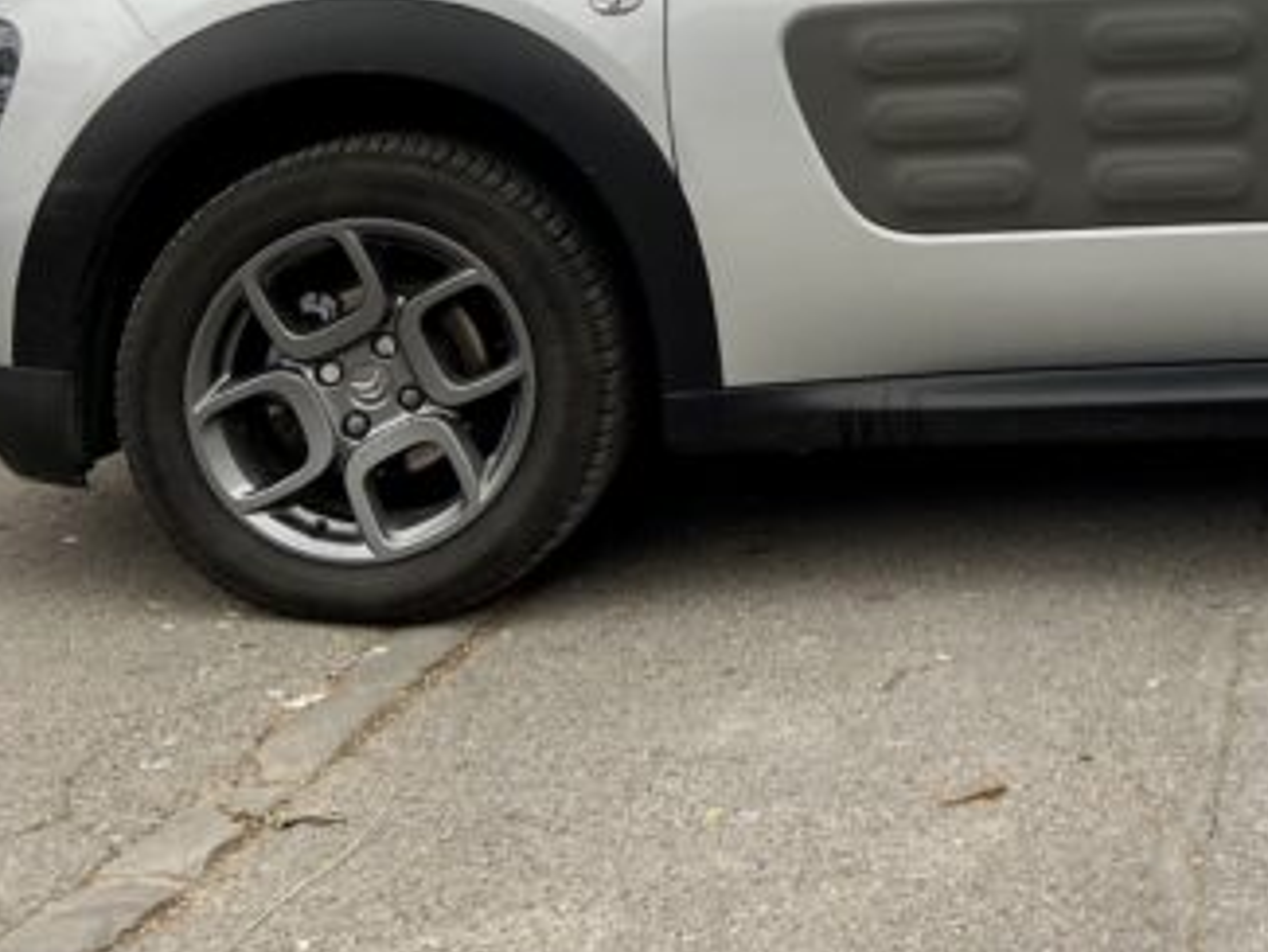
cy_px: -144
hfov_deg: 28.0
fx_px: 2345
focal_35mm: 64
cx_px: 1330
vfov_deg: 21.5
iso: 32
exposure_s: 1/300
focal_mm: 4.25
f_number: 1.8
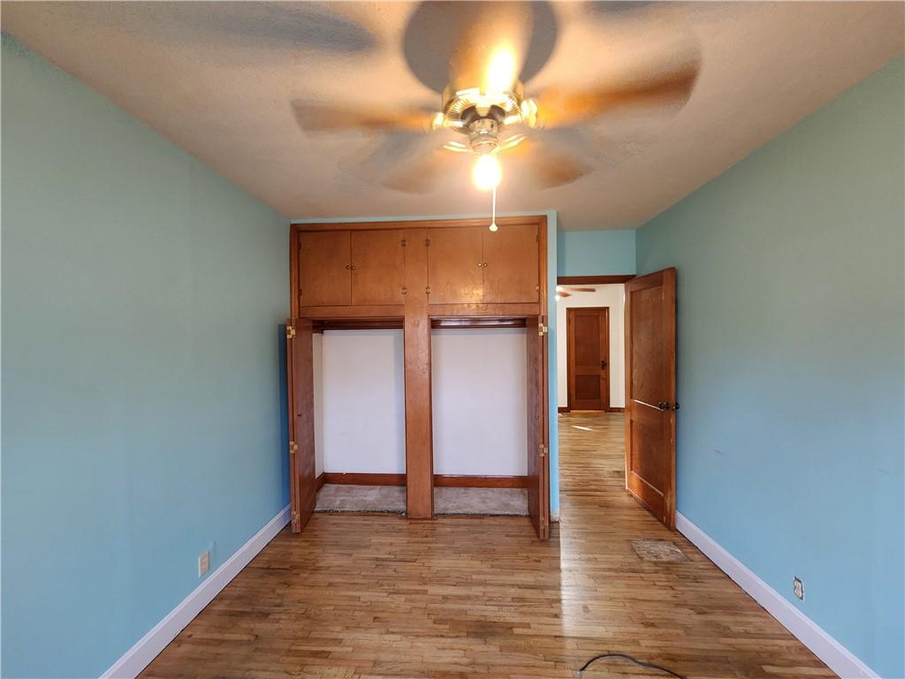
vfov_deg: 89.9
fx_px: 340
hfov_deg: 106.2
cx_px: 452
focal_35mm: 13
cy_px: 340
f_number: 2.2
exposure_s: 1/30
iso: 500
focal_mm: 2.2
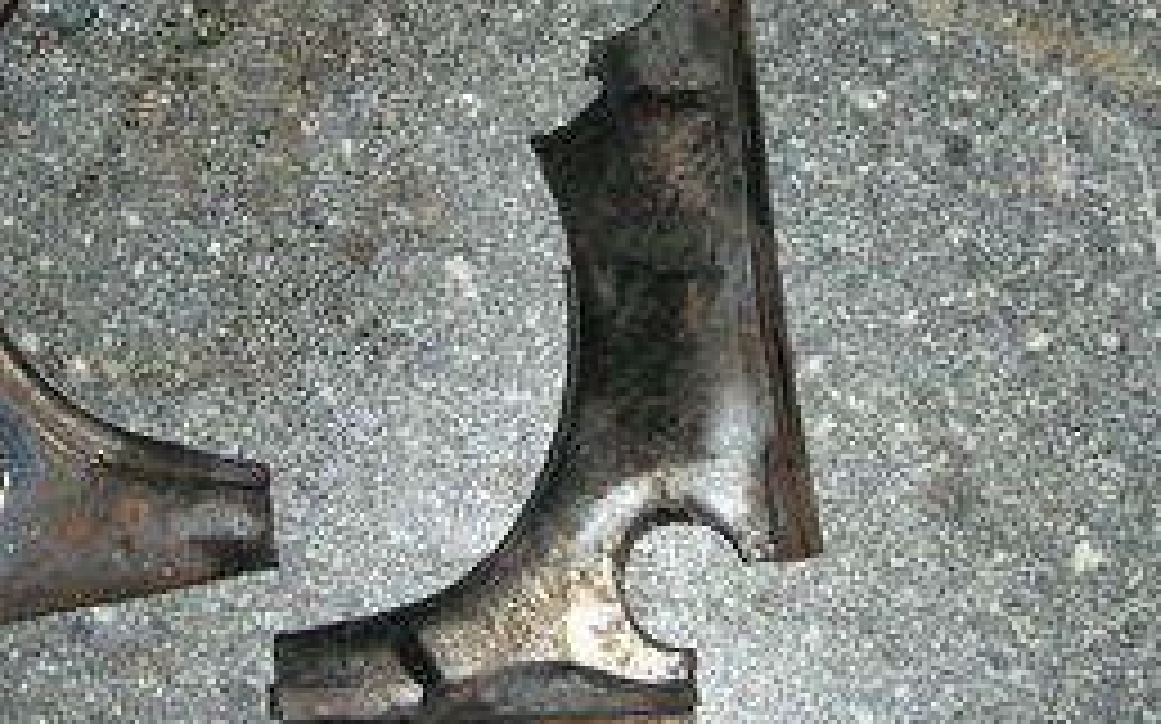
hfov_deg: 22.3
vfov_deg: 14.1
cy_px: 193
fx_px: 2910
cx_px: 252
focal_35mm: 92
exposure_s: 1/60.1
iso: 100
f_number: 3
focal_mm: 5.8
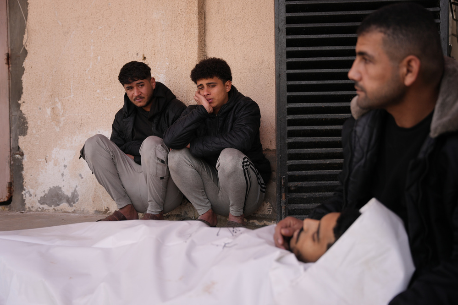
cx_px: 232
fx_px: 509
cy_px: 149
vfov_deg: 33.4
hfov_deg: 48.5
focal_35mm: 40
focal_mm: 39
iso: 200
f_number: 2.8
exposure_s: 1/1000
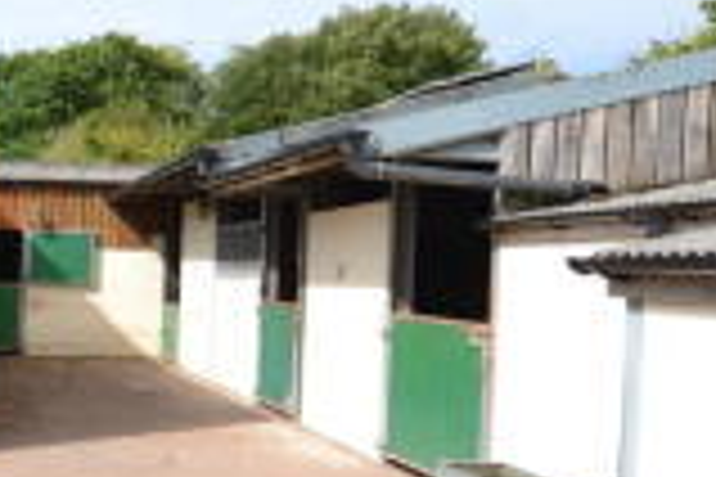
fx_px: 895
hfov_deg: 36.9
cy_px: 281
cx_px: -68
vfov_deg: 29.8
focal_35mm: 45
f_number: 4.5
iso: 200
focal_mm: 10
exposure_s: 1/1000
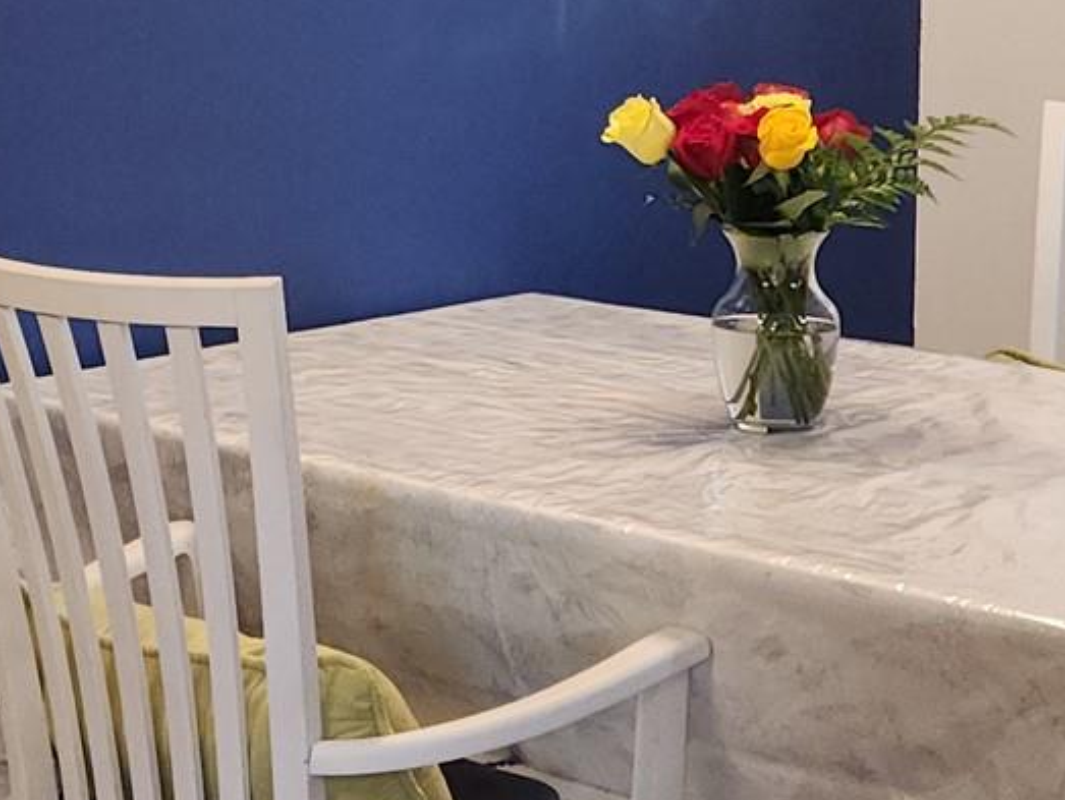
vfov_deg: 16.2
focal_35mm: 90
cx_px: 236
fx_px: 2771
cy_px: 51
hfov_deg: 21.5
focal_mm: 5.4
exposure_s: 1/120
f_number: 1.8
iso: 250
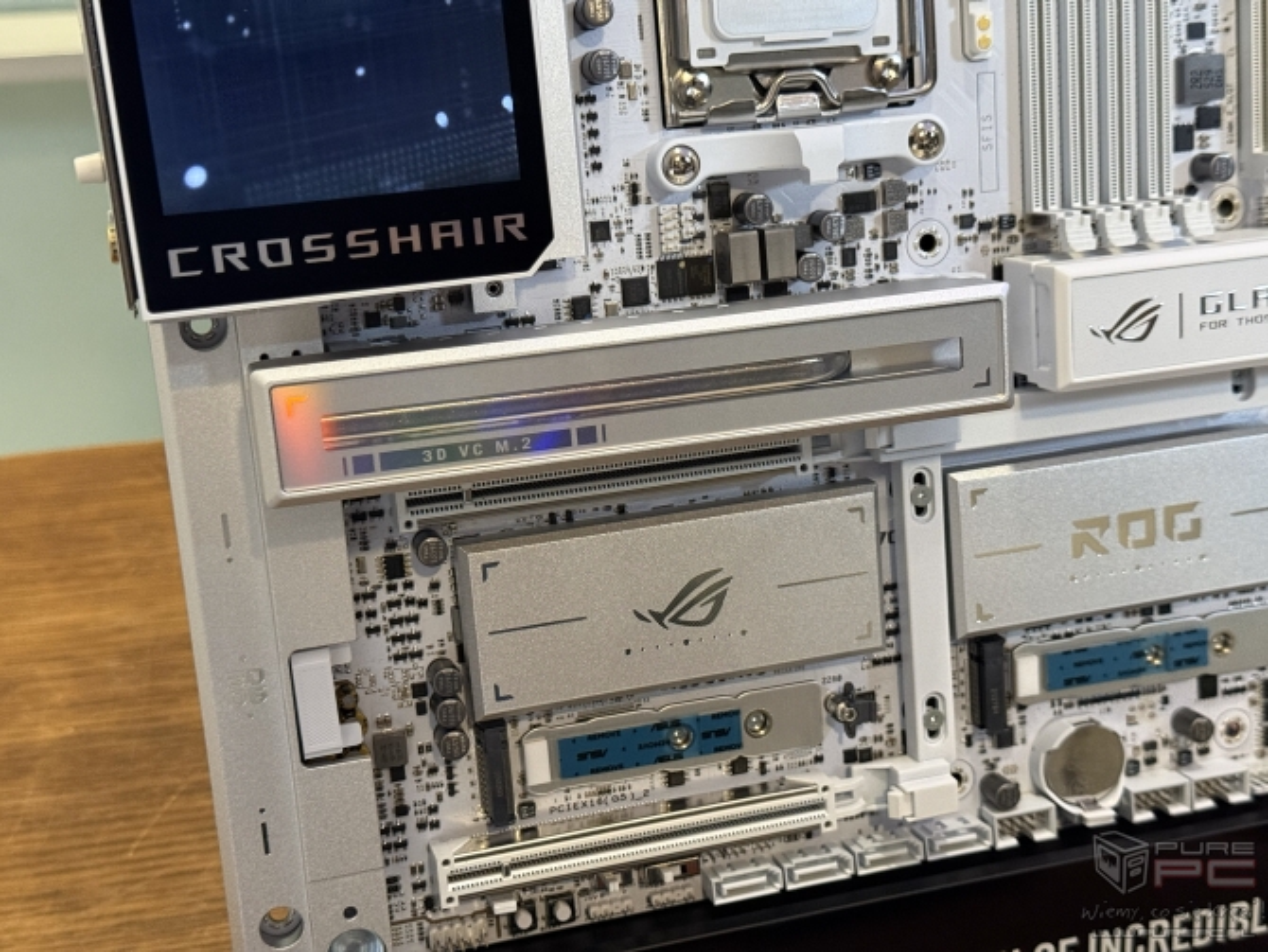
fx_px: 1759
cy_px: 476
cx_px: 634
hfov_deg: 39.6
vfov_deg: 30.3
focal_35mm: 48
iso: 400
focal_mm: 6.76
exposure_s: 1/40
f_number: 1.78
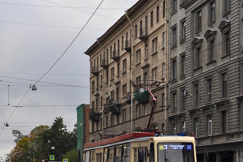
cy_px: 113
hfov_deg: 25.1
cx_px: 124
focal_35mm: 81
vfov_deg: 16.8
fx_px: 546
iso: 200
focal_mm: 32
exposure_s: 1/250
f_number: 5.6
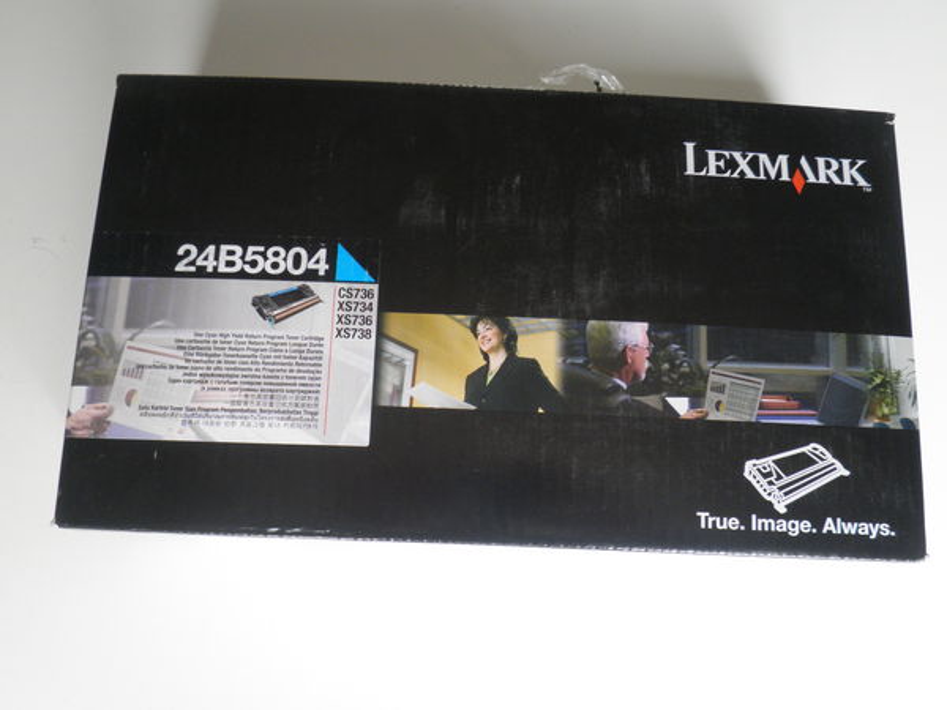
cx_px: 474
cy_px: 355
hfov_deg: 67.3
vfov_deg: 53.1
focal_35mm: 26
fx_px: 711
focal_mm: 4.7
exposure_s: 1/10
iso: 160
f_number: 2.8
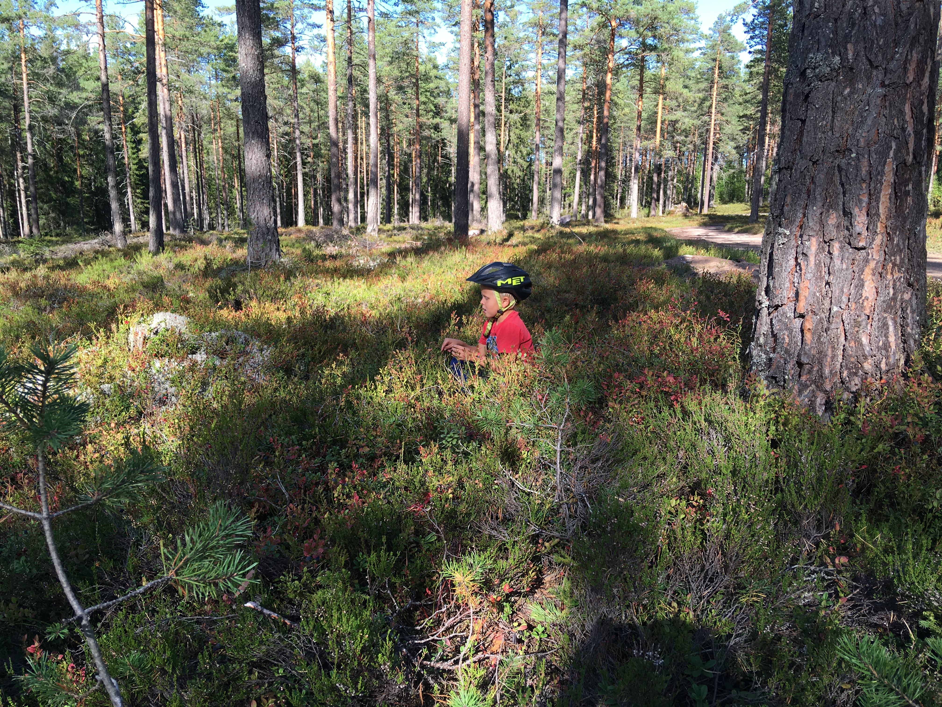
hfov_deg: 61.7
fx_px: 789
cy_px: 354
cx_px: 471
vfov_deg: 48.2
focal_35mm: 29
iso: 25
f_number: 2.2
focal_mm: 4.15
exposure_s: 1/330
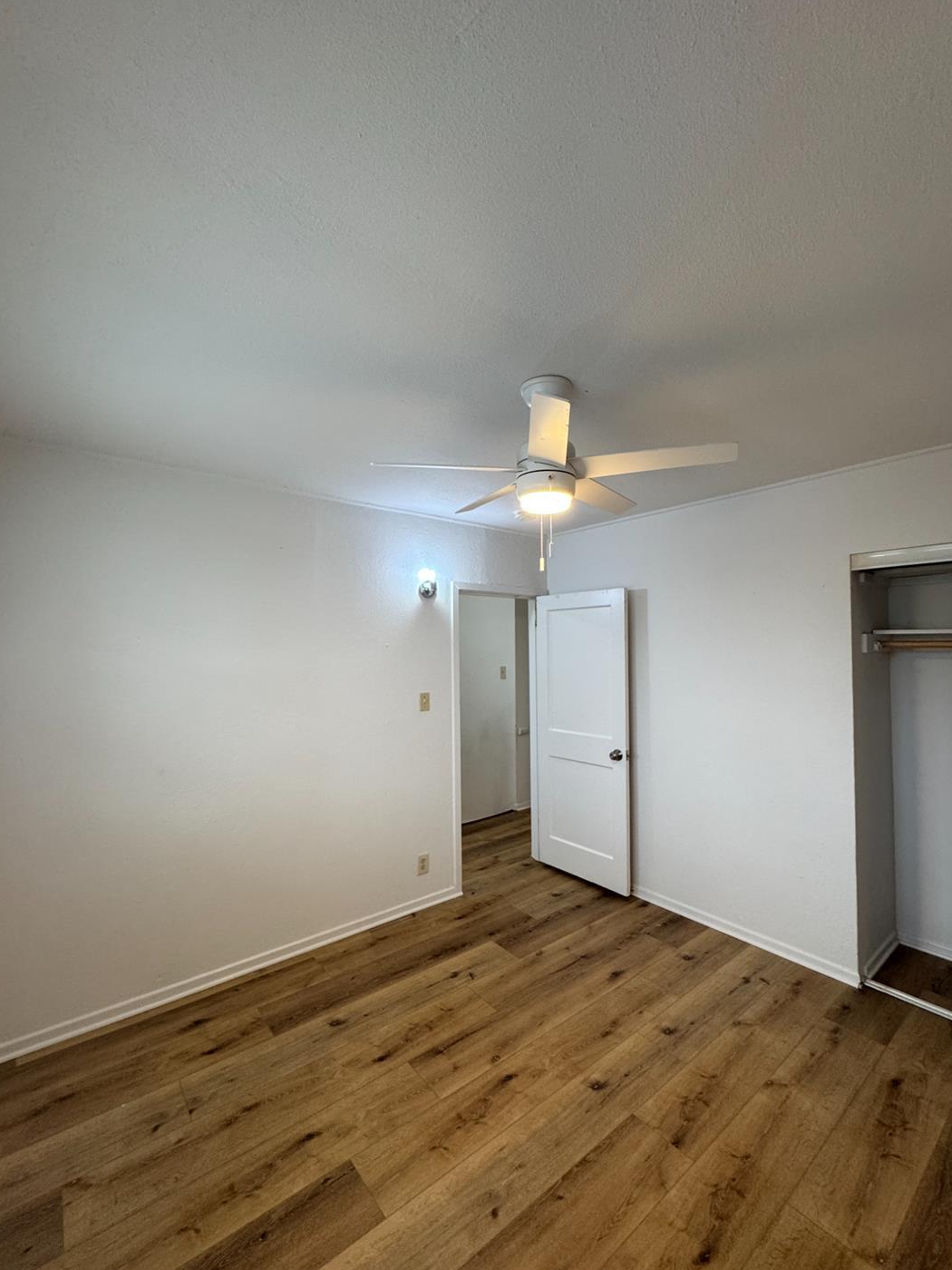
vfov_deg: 98.2
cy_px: 643
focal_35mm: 15
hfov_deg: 81.7
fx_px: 550
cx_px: 473
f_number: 2.2
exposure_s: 1/120
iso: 200
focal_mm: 2.22
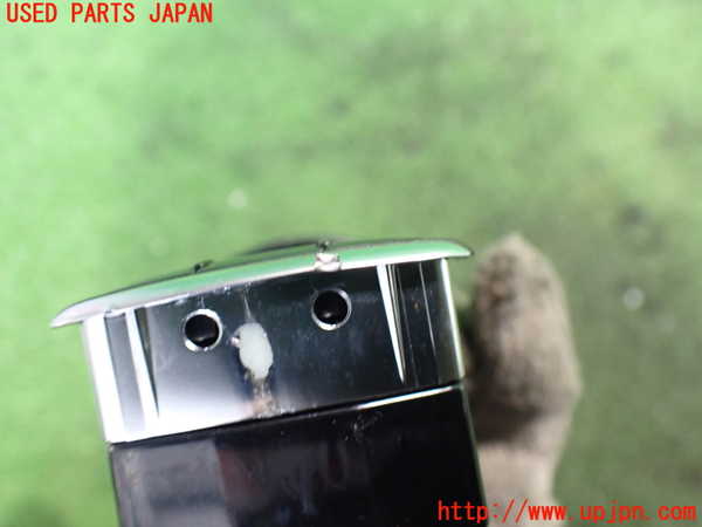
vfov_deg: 46.8
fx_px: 608
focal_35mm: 30
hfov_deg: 60.0
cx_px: 351
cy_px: 264
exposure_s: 1/30
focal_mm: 5.4
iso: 1000
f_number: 2.3
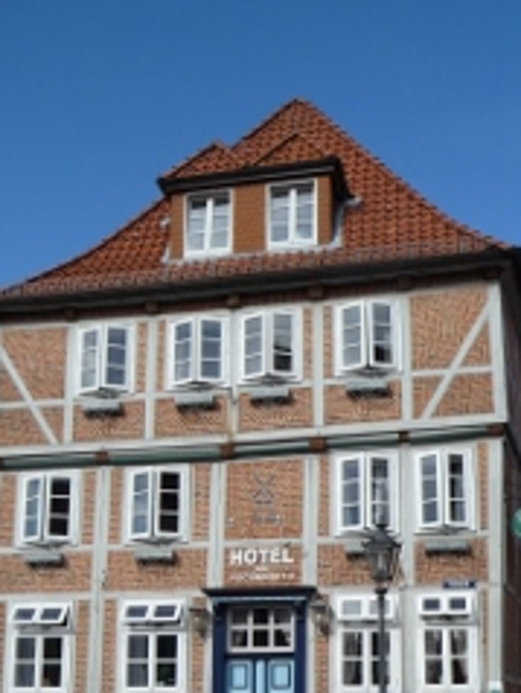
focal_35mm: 47
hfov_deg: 30.9
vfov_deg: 39.1
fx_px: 942
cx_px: 250
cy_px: 533
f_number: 3.3
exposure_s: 1/1000
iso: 100
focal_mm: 4.7
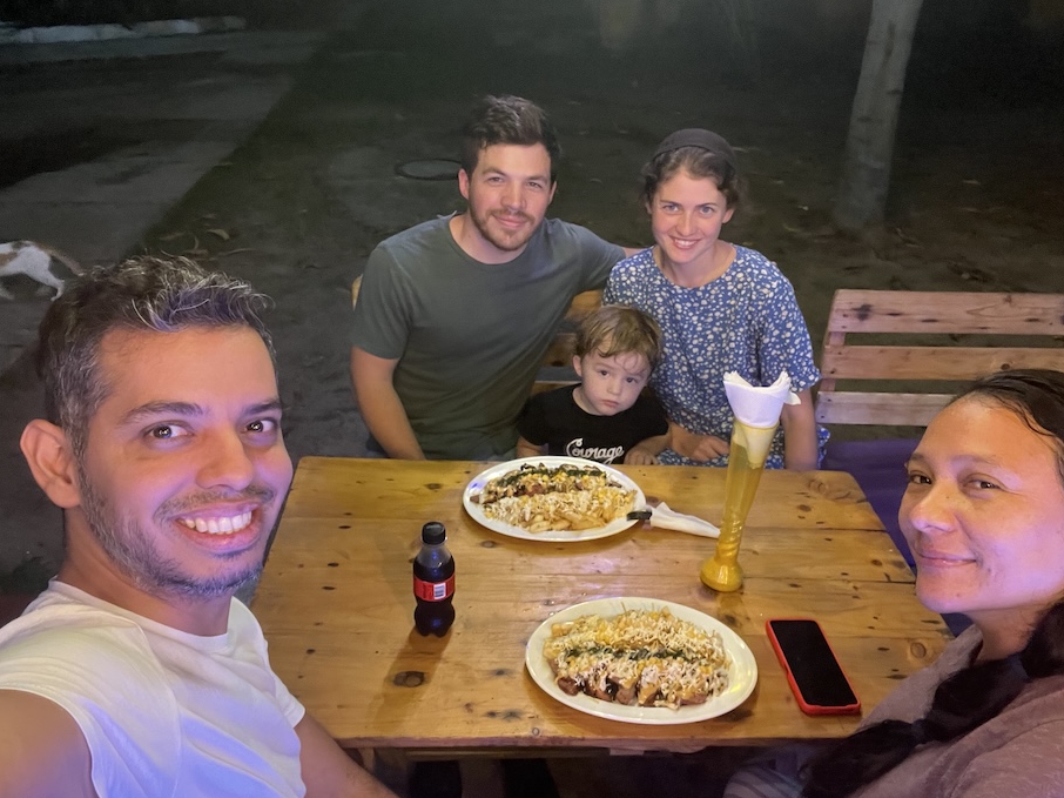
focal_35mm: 26
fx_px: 799
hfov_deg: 67.3
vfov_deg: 53.0
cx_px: 553
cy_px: 408
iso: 500
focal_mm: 2.71
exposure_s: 1/30
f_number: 2.2
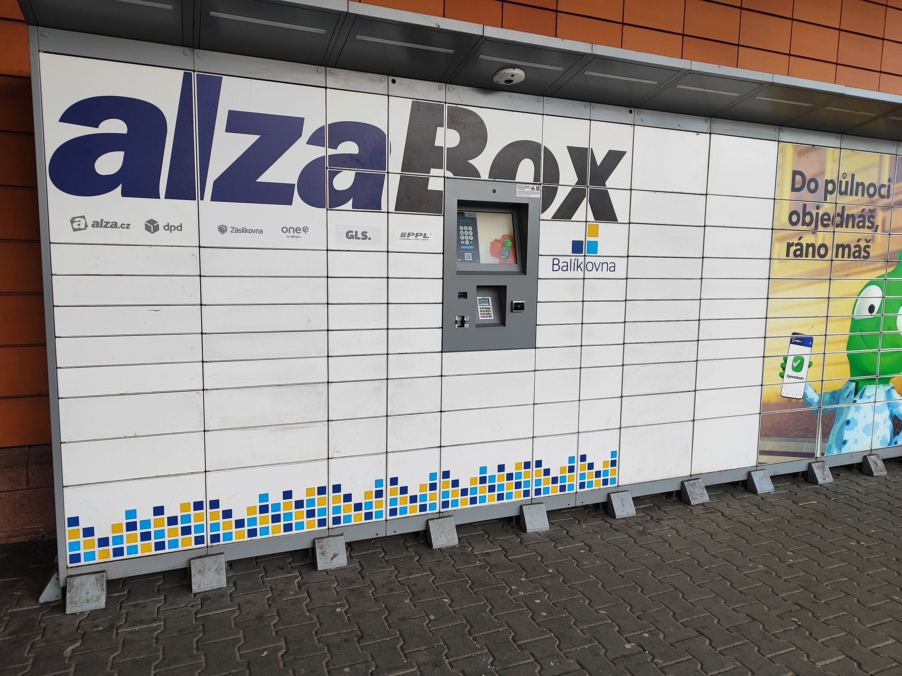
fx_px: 625
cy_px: 338
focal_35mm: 24
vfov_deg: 56.8
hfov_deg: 71.6
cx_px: 451
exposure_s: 1/100
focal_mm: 5.89
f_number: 1.89
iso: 113
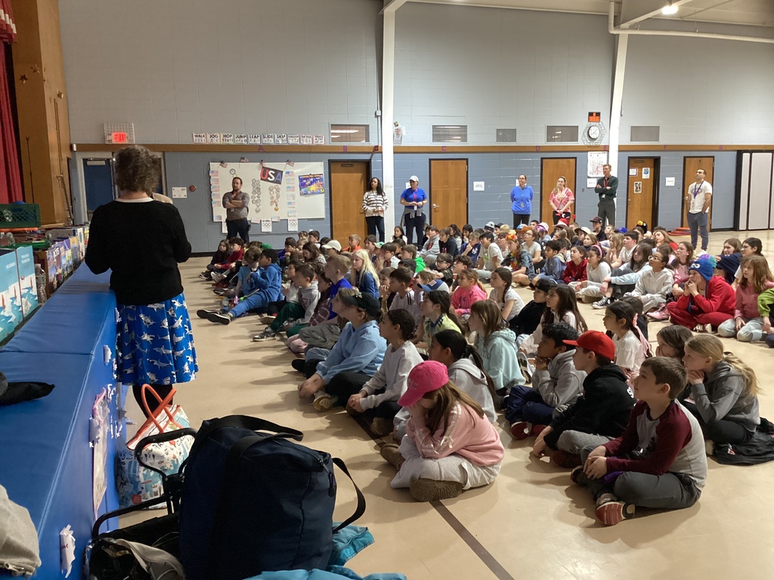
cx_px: 387
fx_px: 693
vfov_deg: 45.4
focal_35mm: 31
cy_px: 290
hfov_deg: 58.4
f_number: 2.4
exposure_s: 1/60
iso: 320
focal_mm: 3.3
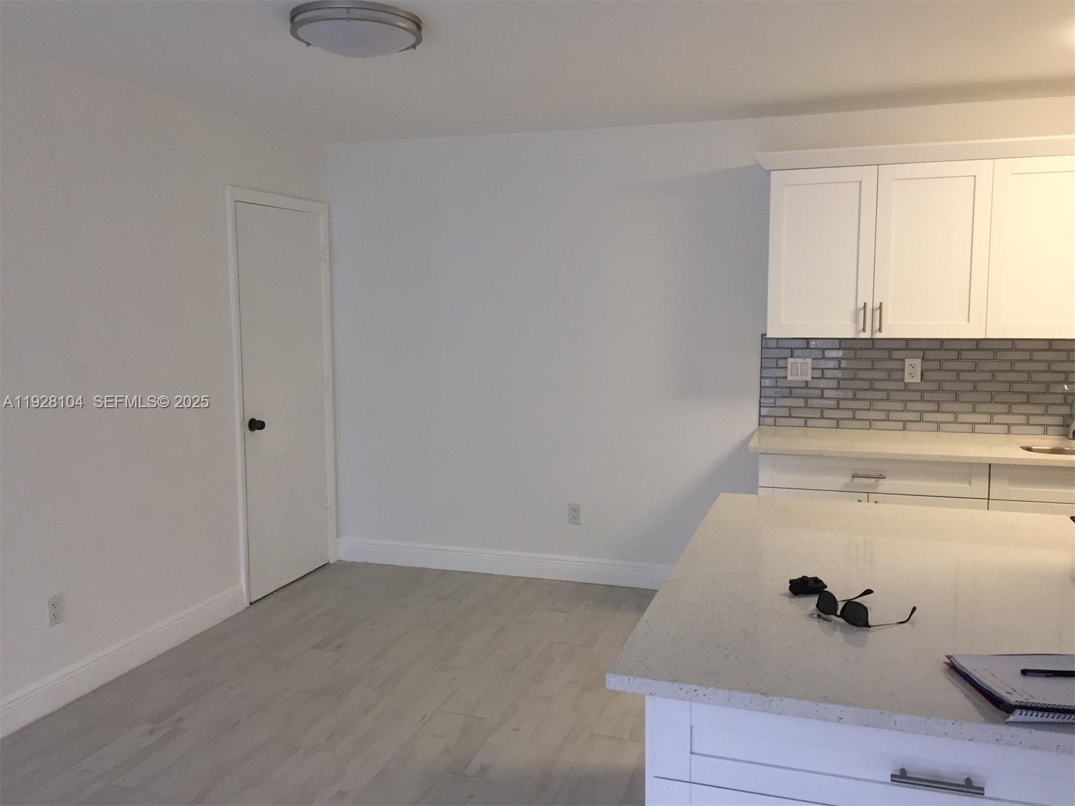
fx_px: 901
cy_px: 403
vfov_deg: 48.2
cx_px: 538
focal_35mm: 29
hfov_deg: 61.7
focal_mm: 4.15
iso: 40
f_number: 2.2
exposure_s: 1/30
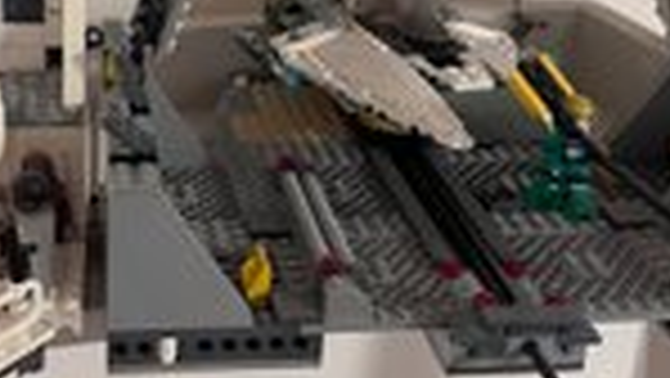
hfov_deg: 34.4
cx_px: 196
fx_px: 1067
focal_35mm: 60
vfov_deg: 19.7
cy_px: 29
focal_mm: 6.86
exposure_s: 1/60
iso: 640
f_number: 1.78
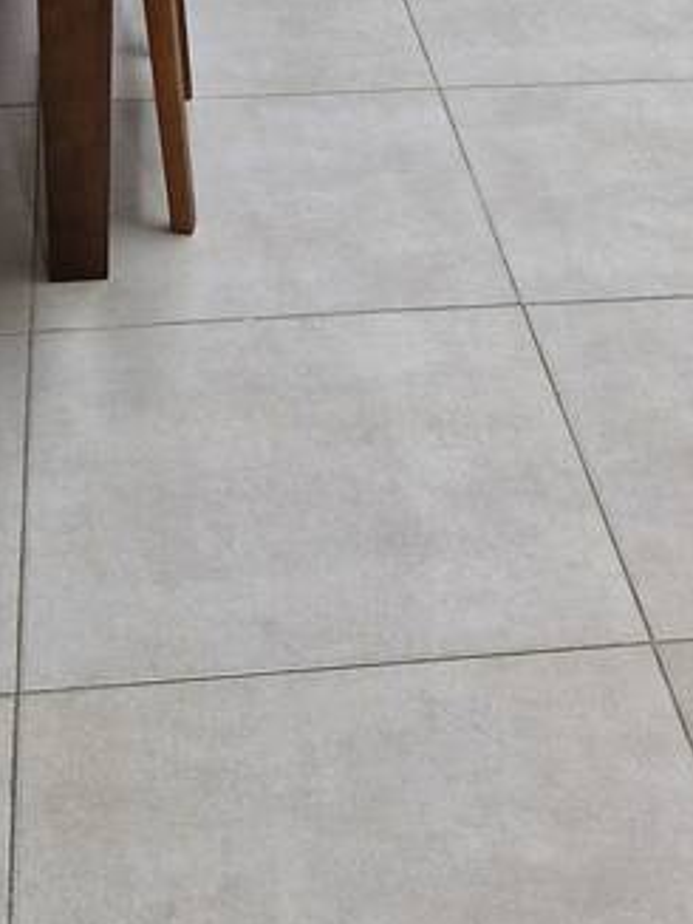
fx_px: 2030
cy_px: -565
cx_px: 371
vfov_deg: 20.7
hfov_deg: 19.4
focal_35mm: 76
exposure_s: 1/120
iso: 250
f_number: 1.8
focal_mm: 5.54
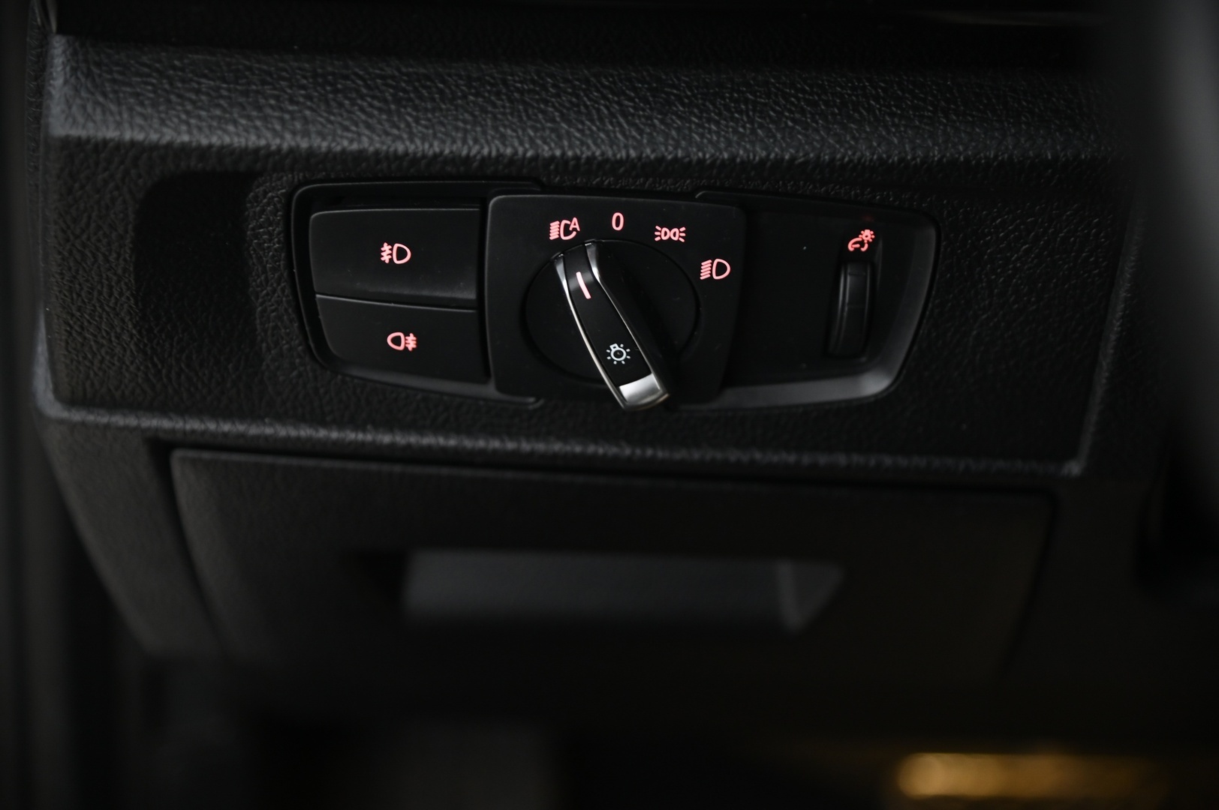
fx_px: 2537
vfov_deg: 18.2
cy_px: 405
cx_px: 610
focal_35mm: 75
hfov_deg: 27.0
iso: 2000
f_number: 4
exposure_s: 1/15
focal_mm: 75
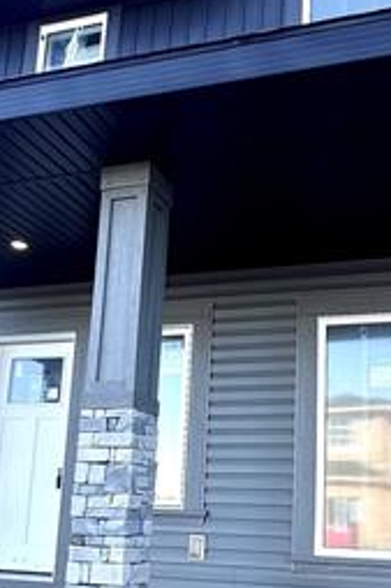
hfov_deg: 30.3
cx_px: 254
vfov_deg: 44.1
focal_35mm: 44
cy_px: 377
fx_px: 718
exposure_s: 1/228
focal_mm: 2.22
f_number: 2.2
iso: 40
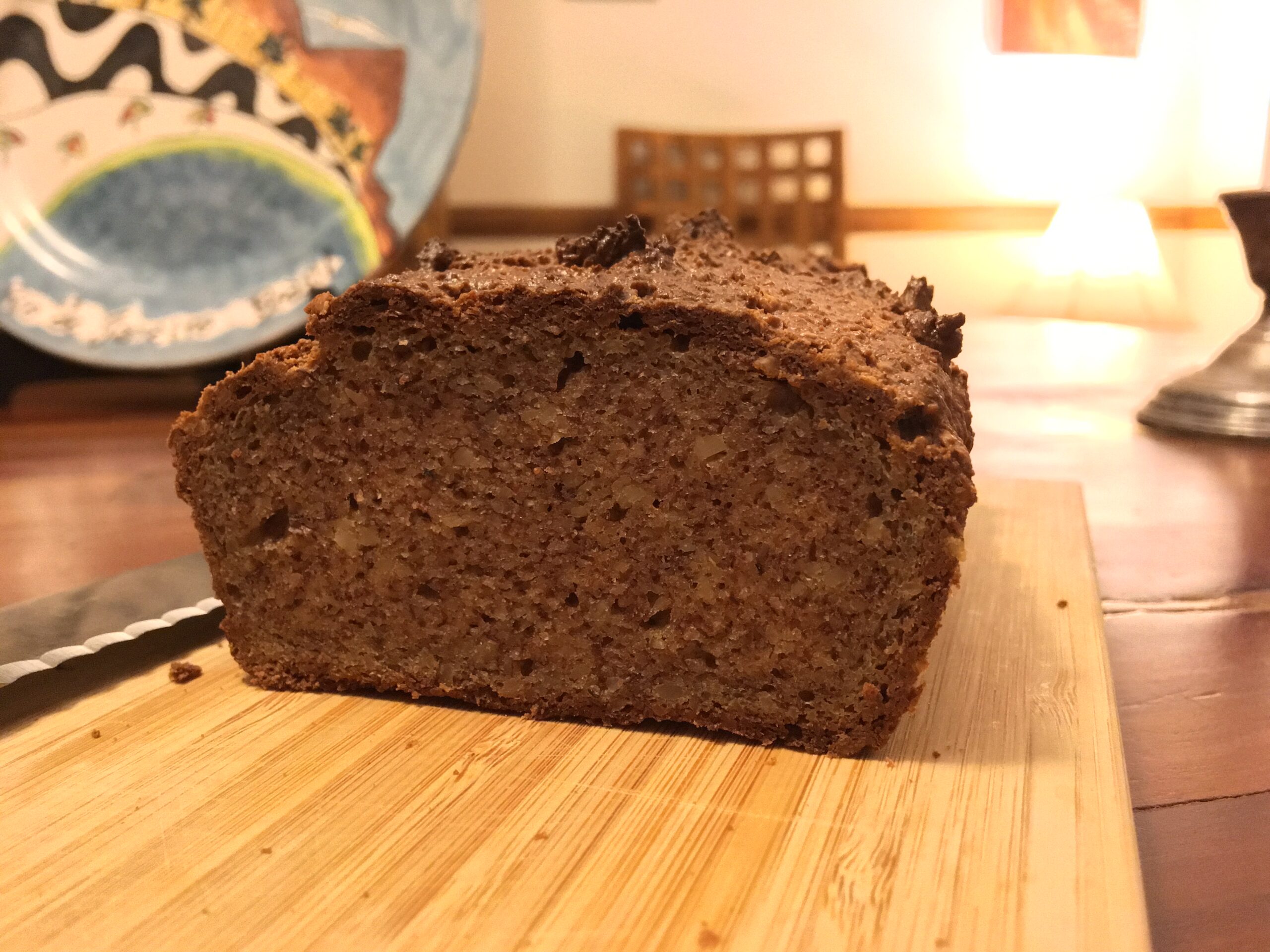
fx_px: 1064
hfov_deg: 61.7
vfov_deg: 48.2
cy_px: 476
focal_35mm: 29
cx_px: 635
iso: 400
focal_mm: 4.15
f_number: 2.2
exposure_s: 1/15
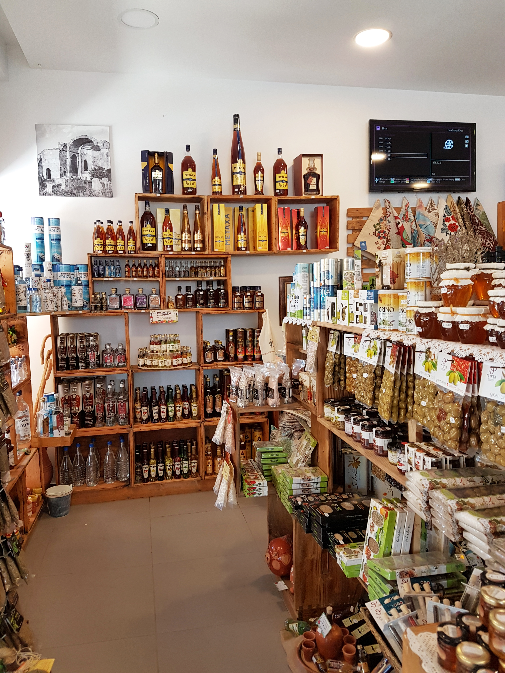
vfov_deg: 67.3
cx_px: 252
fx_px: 506
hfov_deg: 53.1
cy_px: 336
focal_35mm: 26
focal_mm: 4.2
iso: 80
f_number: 1.7
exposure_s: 1/50
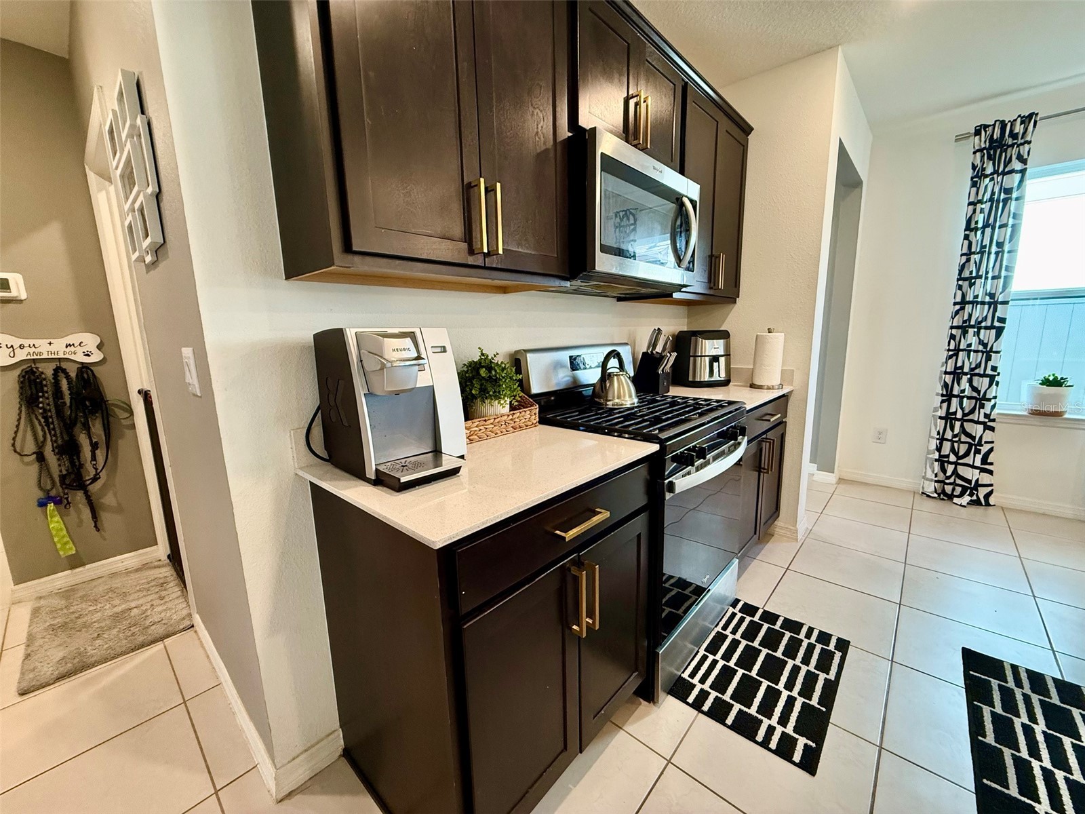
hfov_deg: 102.1
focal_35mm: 14
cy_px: 407
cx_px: 542
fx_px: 439
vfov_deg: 85.7
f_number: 2.2
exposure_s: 1/60
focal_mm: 2.22
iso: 200
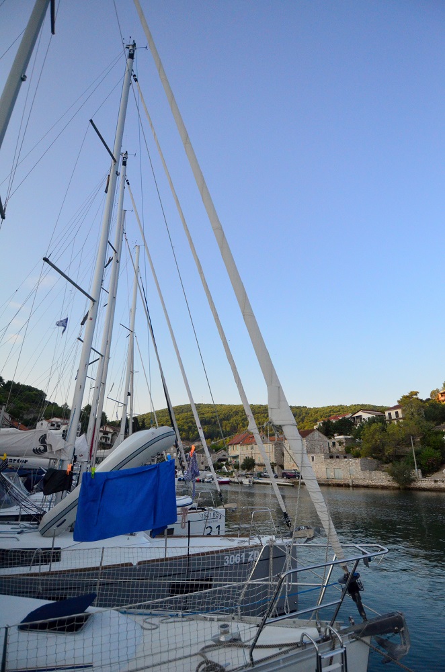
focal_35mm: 18
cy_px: 336
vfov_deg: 90.1
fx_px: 335
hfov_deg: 67.1
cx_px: 222
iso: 2000
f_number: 4
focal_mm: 12
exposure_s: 1/8000
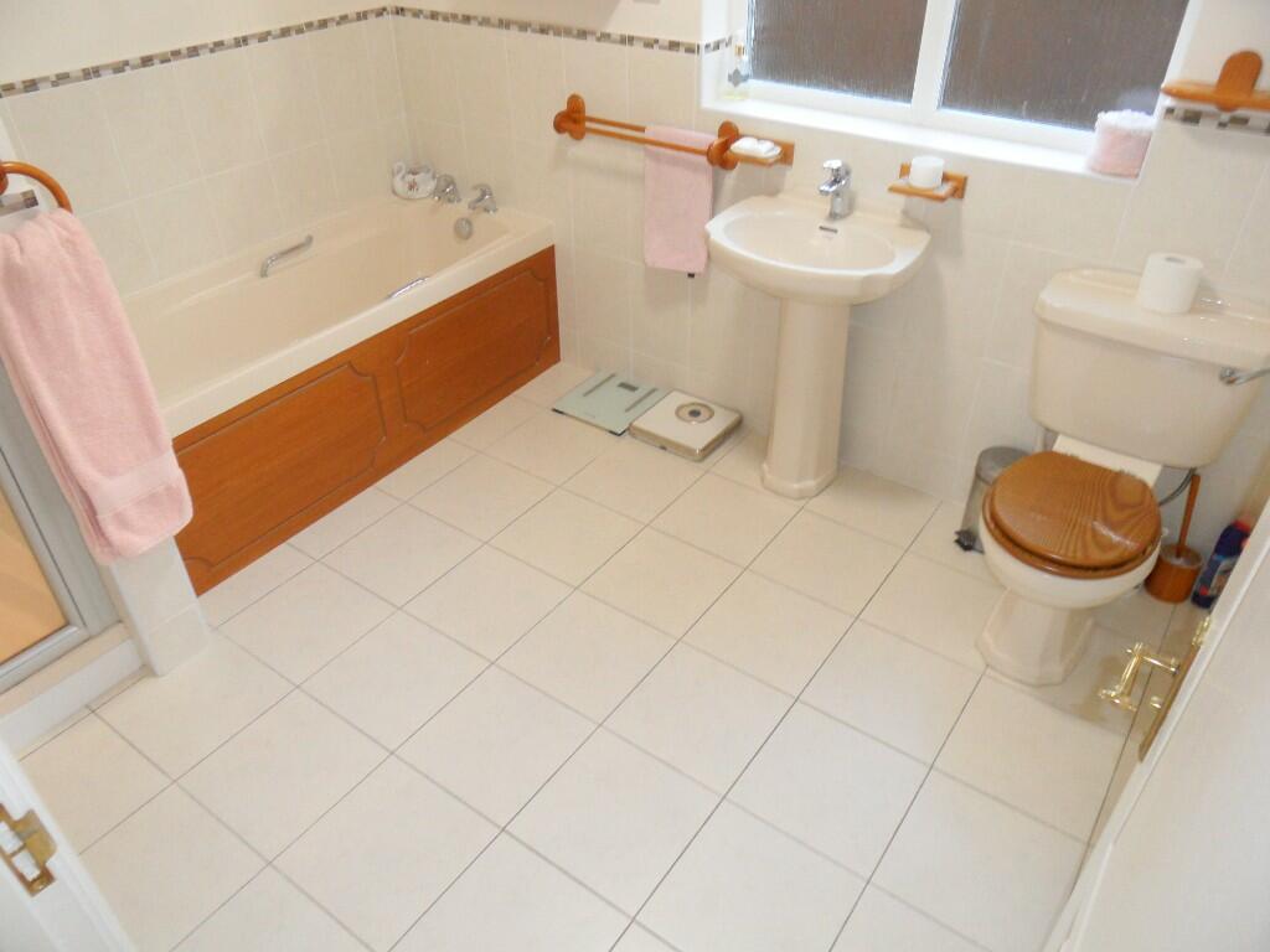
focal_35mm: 24
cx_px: 635
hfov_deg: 71.6
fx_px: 881
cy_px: 476
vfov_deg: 56.8
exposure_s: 1/30
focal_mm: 3.9
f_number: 3.2
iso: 200
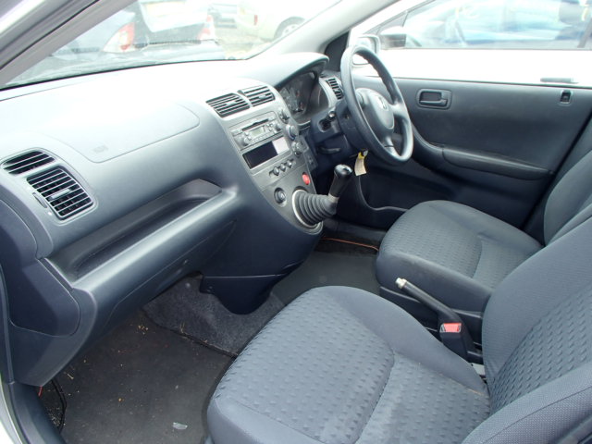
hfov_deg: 63.4
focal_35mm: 28
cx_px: 296
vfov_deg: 49.7
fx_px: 479
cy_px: 222
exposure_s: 1/60
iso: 100
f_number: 3.9
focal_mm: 5
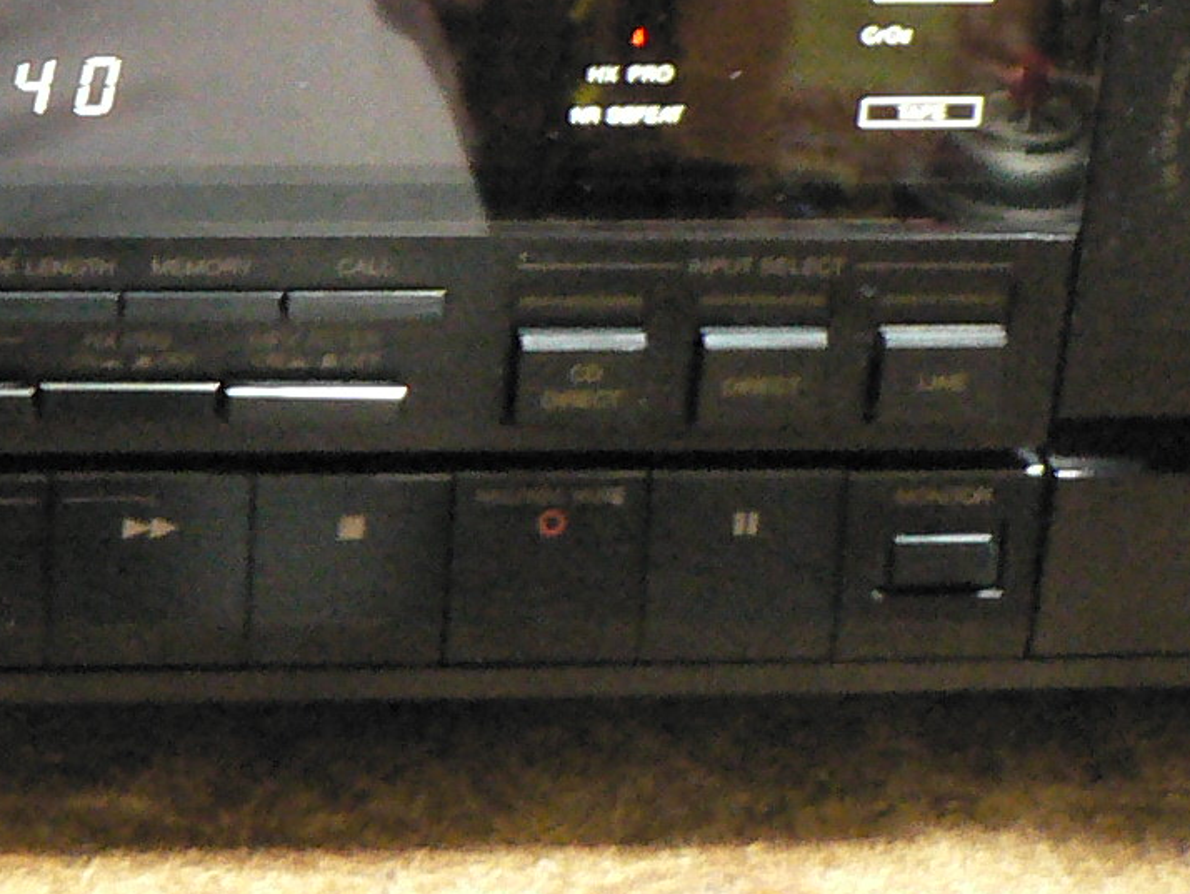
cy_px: -3
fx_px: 4436
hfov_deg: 14.9
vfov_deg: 11.4
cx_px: -145
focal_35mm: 129
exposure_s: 1/6
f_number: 2.8
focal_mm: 6
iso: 400
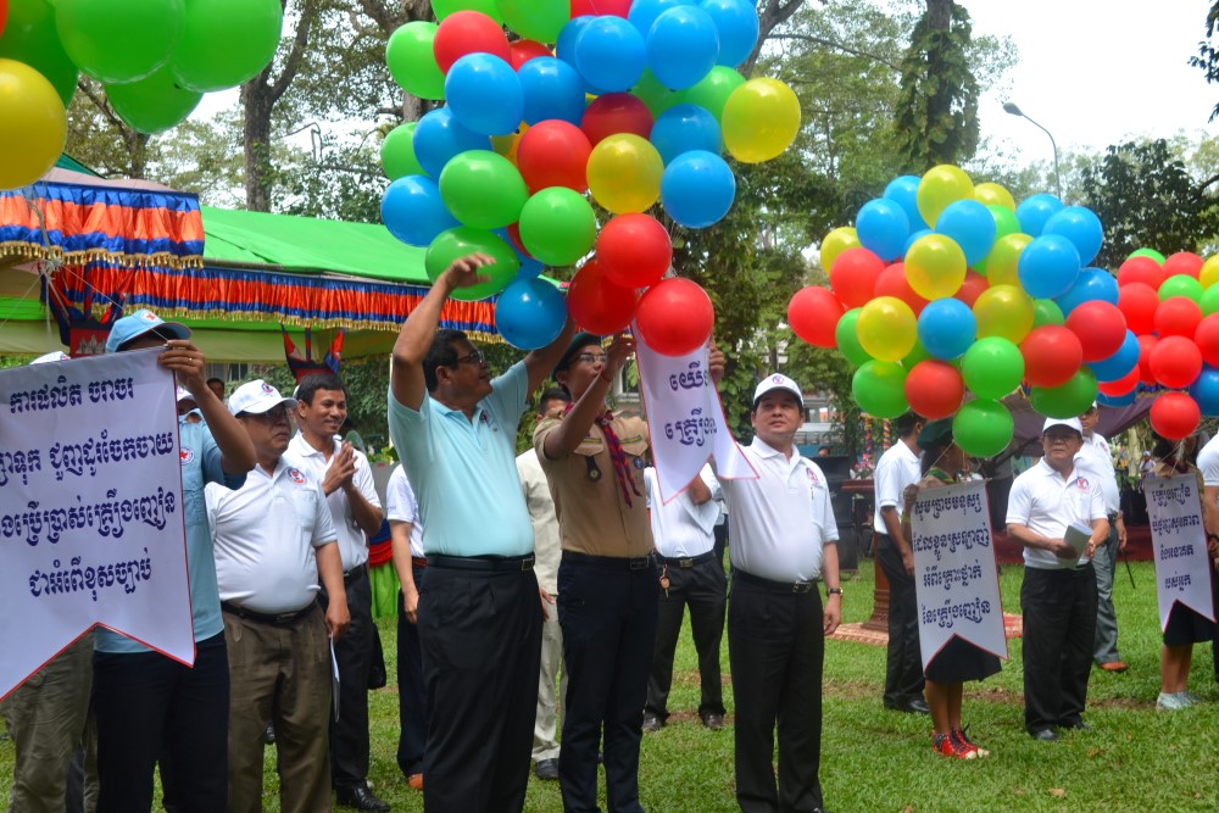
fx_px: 1473
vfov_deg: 30.9
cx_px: 610
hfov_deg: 45.0
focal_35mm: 44
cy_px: 406
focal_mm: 29
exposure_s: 1/125
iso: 140
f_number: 5.6
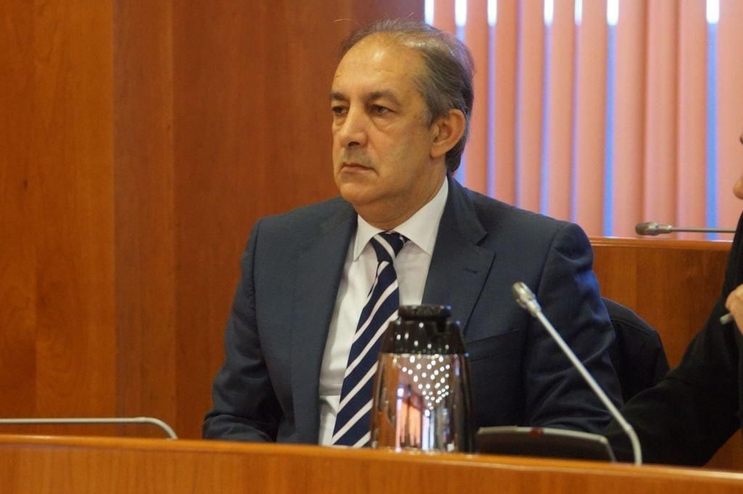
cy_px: 247
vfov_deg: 4.4
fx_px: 6496
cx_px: 372
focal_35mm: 315
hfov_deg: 6.5
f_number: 5
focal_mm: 210
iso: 3200
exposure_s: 1/60
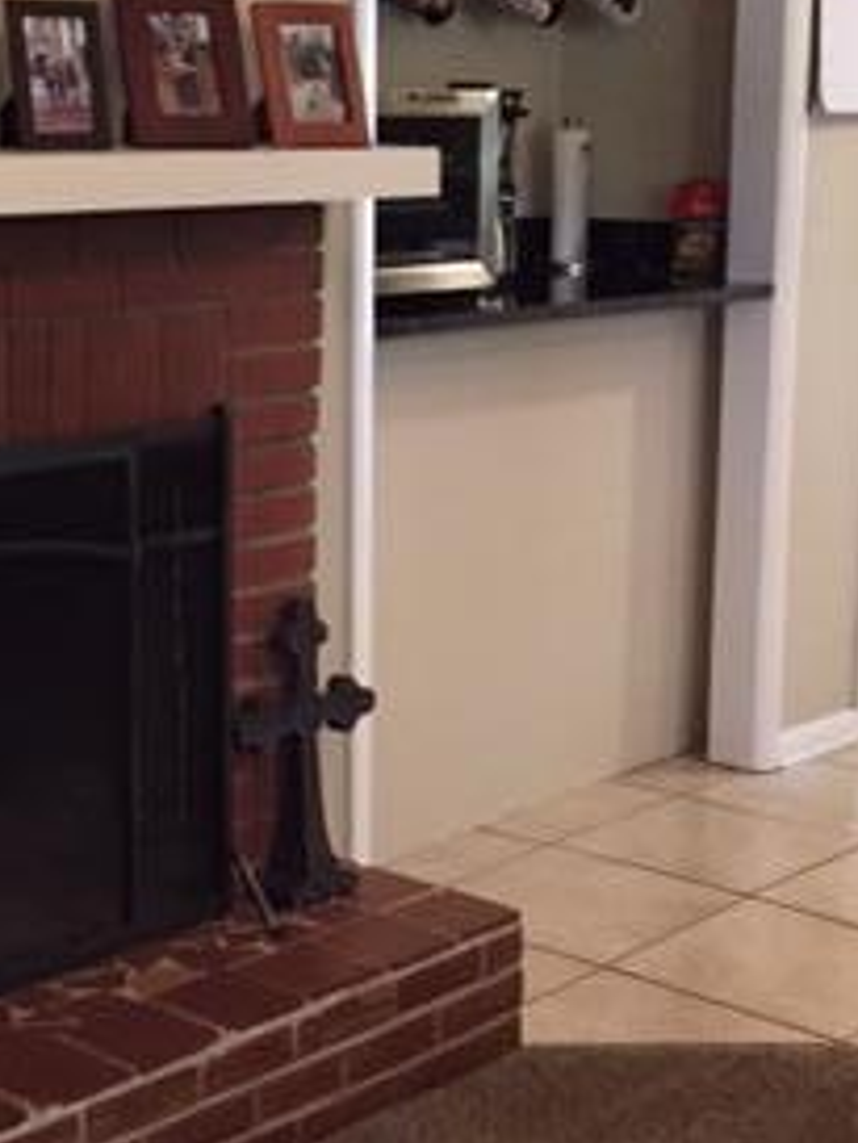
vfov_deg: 28.5
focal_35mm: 68
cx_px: 331
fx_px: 2246
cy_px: 553
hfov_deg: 21.6
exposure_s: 1/30
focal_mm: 4.15
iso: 250
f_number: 2.2
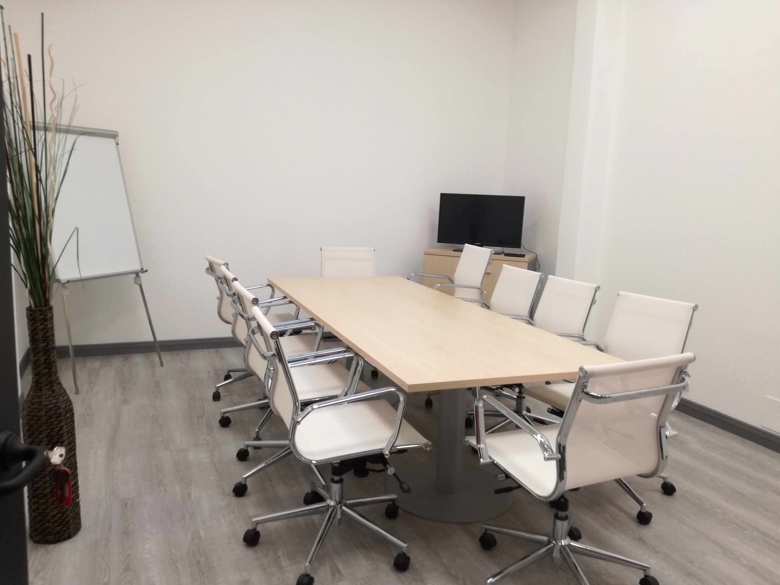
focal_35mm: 27
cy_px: 292
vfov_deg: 51.4
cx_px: 390
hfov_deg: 65.3
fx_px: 608
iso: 100
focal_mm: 3.79
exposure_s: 1/33.3
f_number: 2
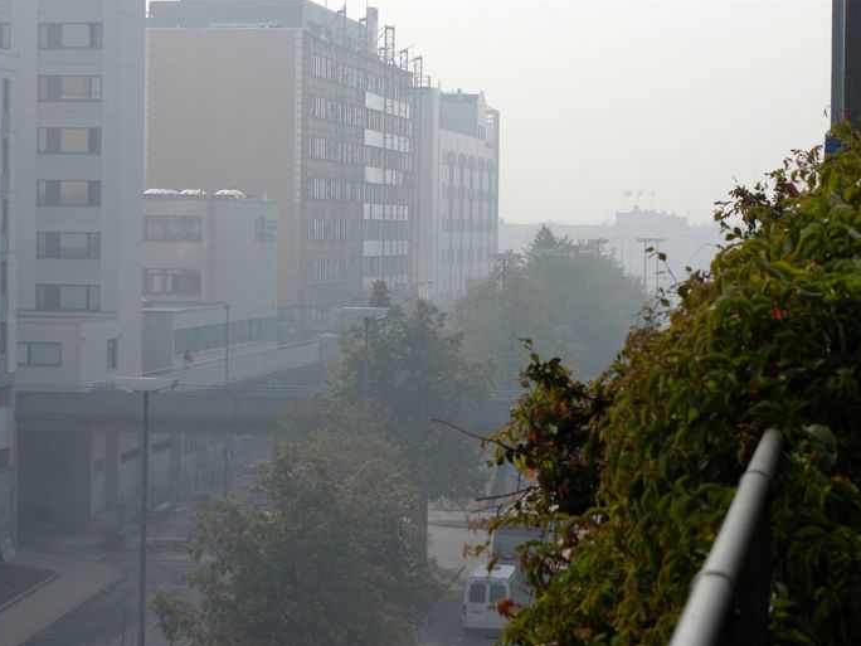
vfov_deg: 12.9
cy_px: 324
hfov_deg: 17.1
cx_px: 375
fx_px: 2860
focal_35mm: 115
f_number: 9.5
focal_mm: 70
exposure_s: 1/320
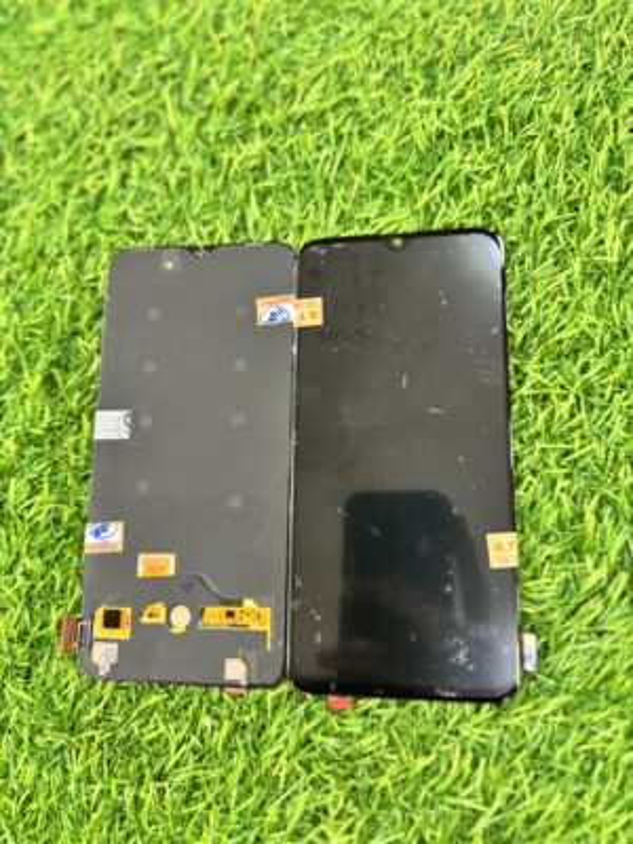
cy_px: 422
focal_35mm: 24
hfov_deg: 56.8
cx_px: 316
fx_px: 585
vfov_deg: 71.6
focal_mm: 6.76
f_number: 1.78
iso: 250
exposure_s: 1/50
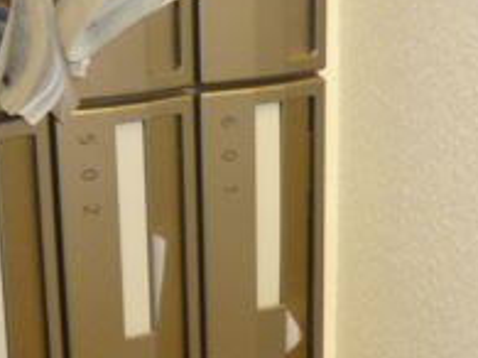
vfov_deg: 15.9
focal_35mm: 92
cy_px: 321
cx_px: 142
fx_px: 1270
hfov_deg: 21.2
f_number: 3.1
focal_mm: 5
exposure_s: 1/60
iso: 400
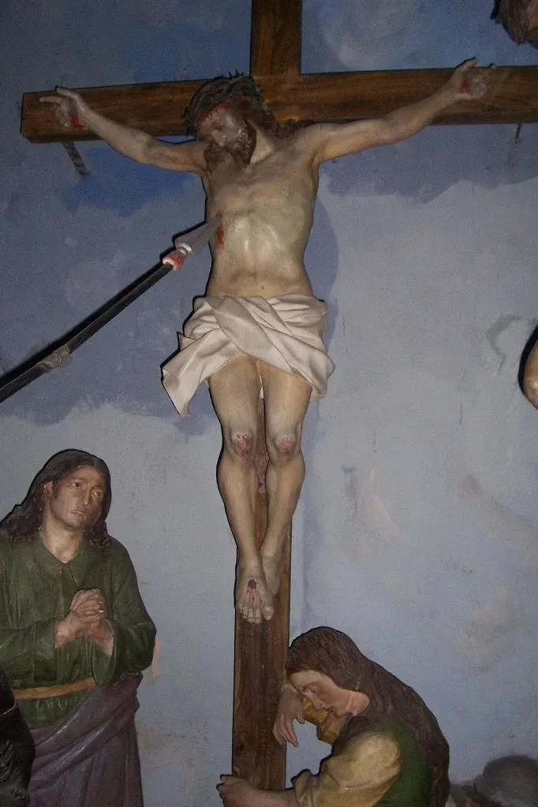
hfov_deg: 38.9
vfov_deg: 55.8
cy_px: 404
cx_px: 269
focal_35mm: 34
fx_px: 763
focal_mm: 5.6
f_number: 2.7
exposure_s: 1/60
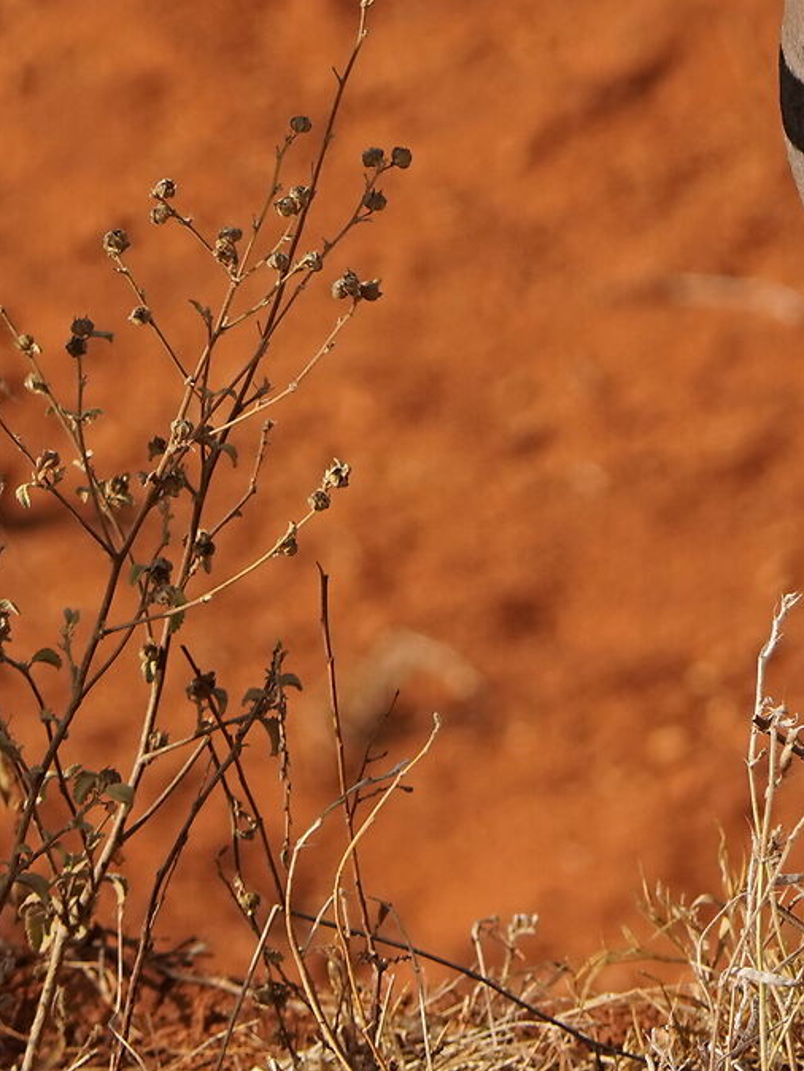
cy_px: -114
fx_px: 49076
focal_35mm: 1586
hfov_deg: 0.9
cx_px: 1138
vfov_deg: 1.3
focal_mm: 309
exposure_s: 1/800
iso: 400
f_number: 7.1
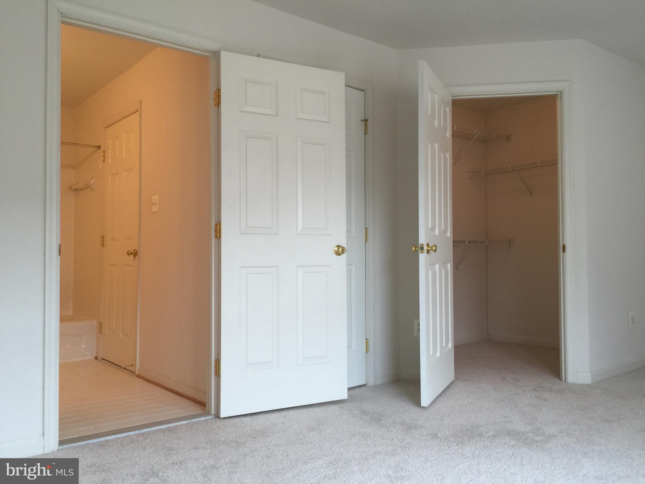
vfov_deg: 48.2
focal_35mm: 29
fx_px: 540
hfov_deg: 61.7
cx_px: 322
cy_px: 242
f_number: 2.2
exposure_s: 1/40
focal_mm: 4.15
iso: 32
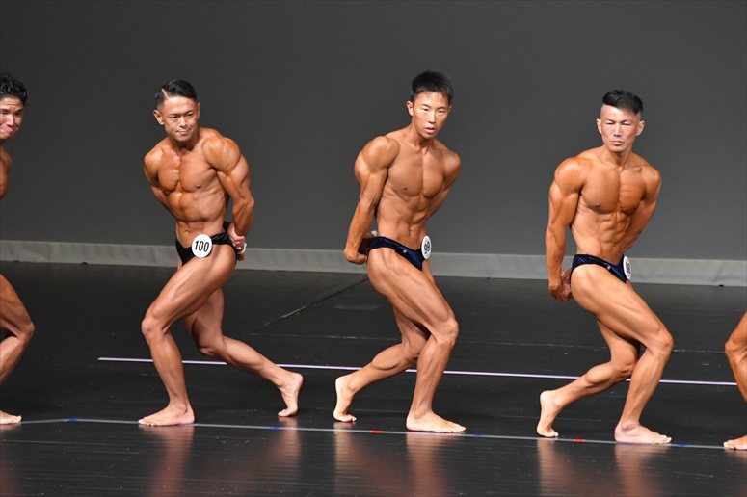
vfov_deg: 4.0
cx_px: 374
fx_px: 7155
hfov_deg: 6.0
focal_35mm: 345
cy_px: 248
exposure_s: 1/400
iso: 5000
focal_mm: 230
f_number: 5.6
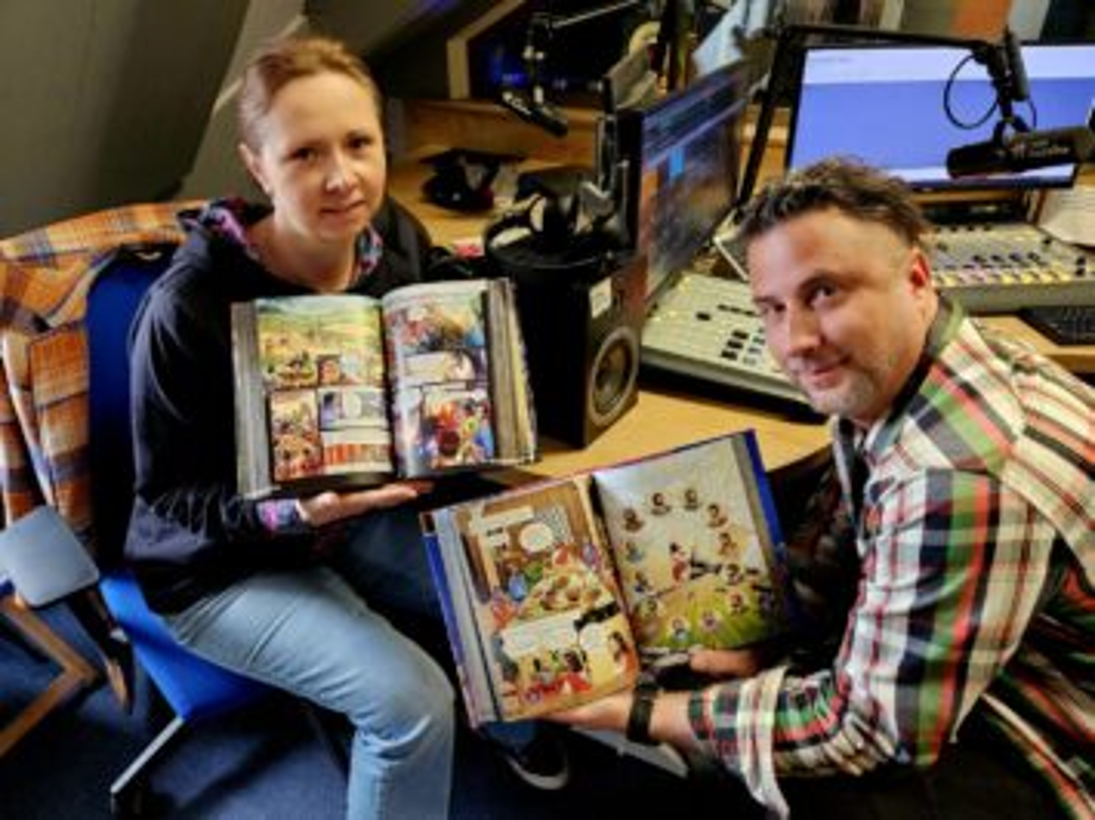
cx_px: 548
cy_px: 410
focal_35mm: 23
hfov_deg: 73.9
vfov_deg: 58.9
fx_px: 727
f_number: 1.8
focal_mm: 5.4
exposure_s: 1/101
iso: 800
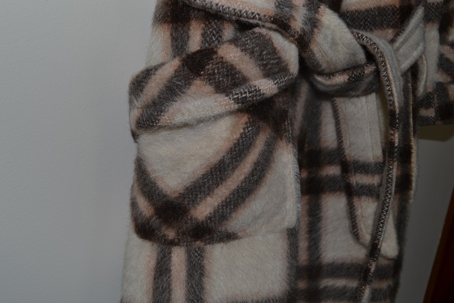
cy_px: 152
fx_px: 454
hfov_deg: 53.1
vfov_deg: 36.9
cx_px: 227
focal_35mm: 36
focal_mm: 24
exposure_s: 1/60
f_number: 8
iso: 100
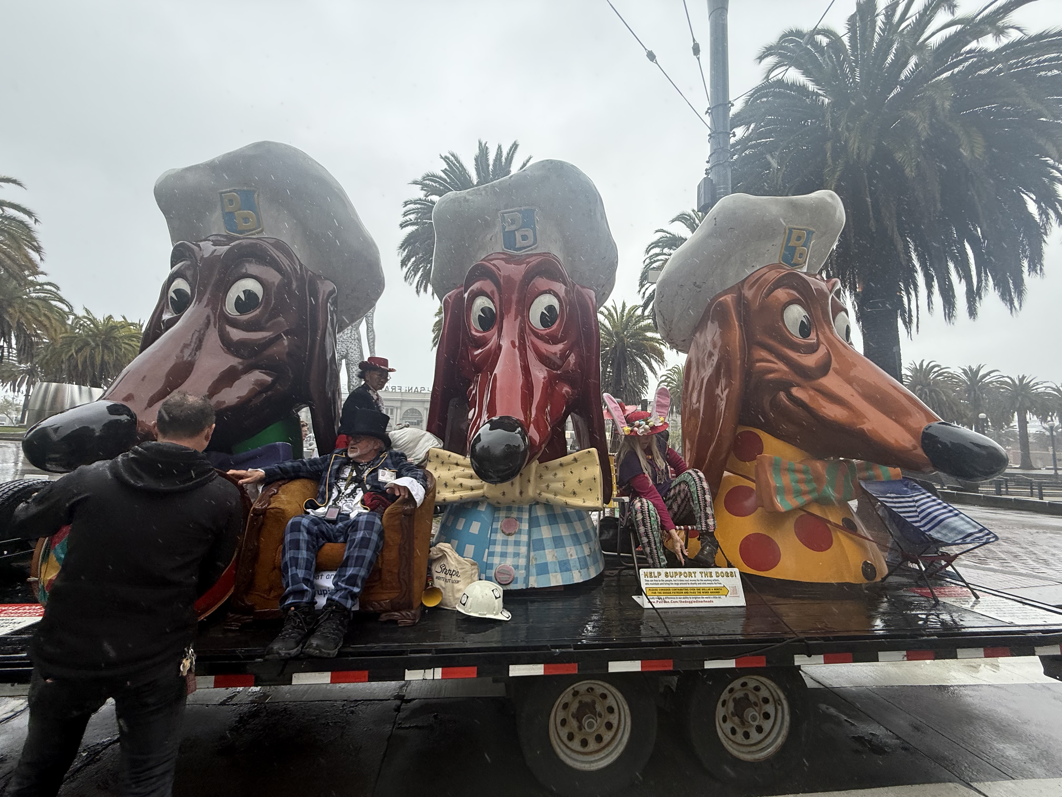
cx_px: 531
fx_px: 430
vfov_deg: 85.7
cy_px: 398
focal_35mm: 14
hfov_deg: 102.1
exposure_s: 1/1001
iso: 64
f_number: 2.2
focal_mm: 2.22
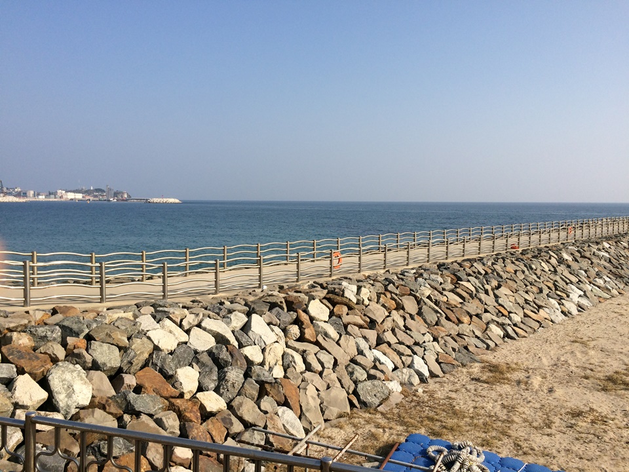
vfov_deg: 48.2
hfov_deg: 61.7
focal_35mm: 29
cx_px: 314
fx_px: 527
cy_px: 236
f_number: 2.2
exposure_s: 1/2564
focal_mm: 4.15
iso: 32
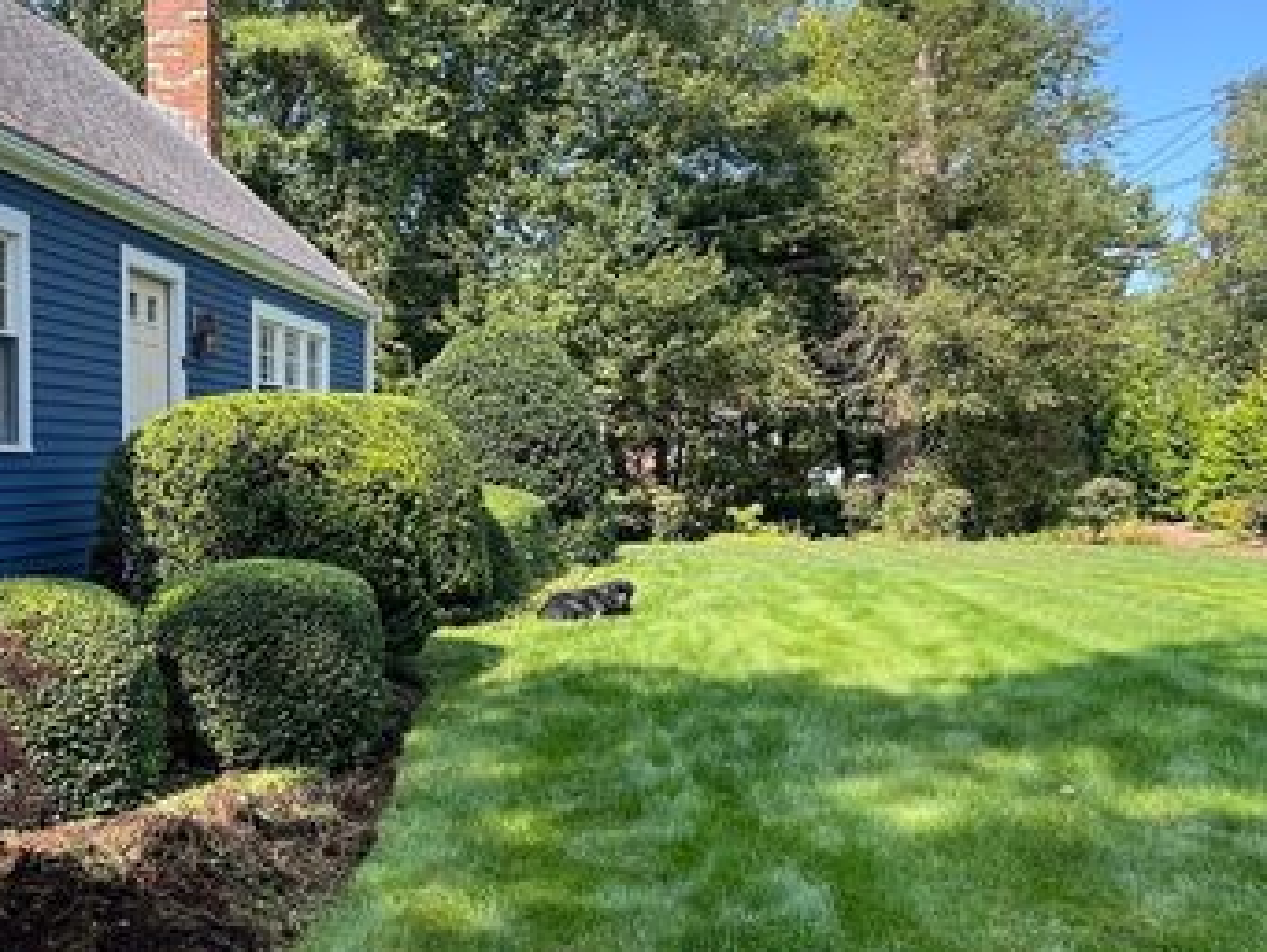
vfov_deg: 37.7
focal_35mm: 38
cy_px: 513
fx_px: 1392
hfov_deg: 48.5
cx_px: 478
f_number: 1.6
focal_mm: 5.1
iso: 50
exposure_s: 1/676
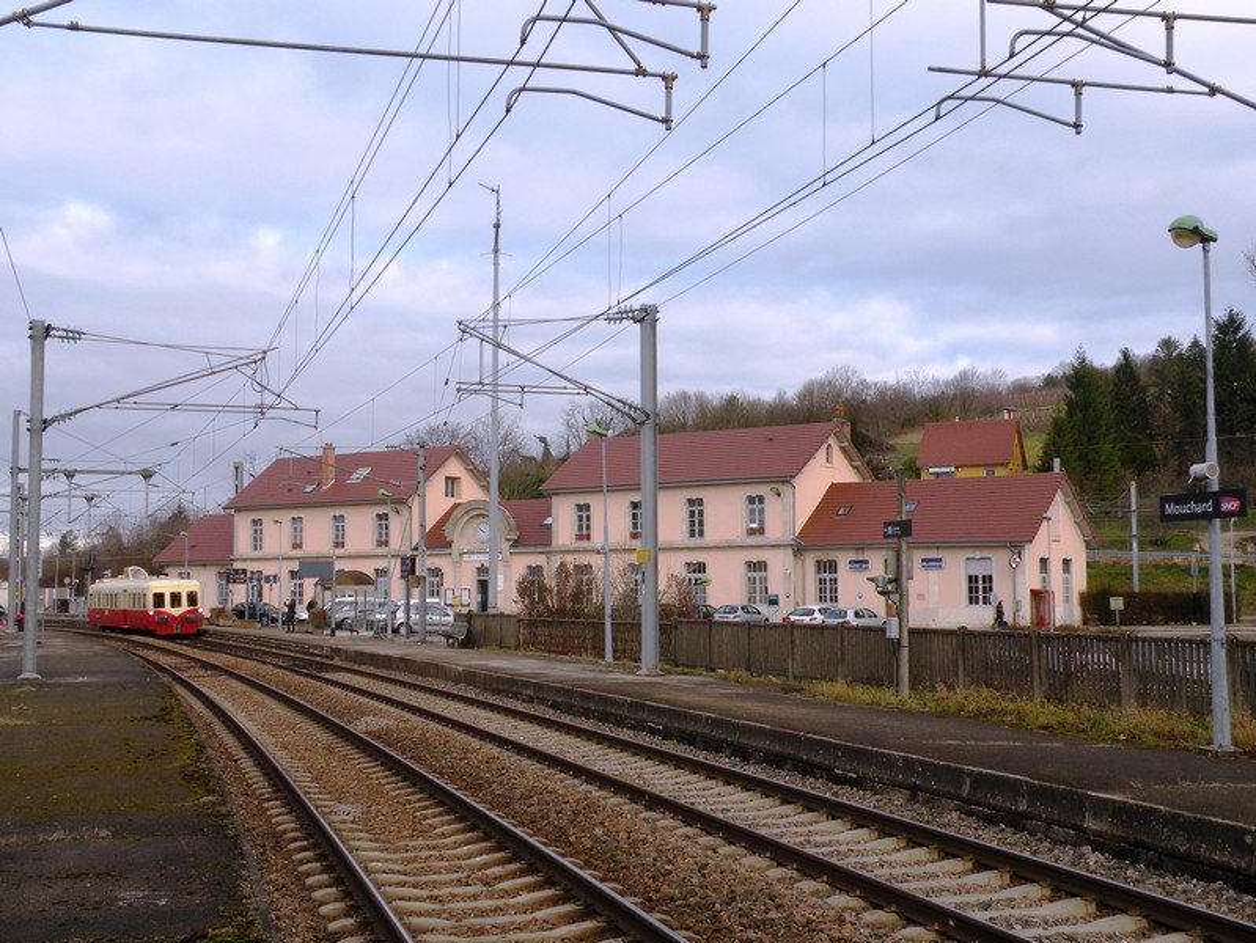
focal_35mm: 42
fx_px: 1525
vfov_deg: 34.4
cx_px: 628
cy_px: 472
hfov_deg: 44.8
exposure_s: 1/130
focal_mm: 7.4
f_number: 4.5
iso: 64
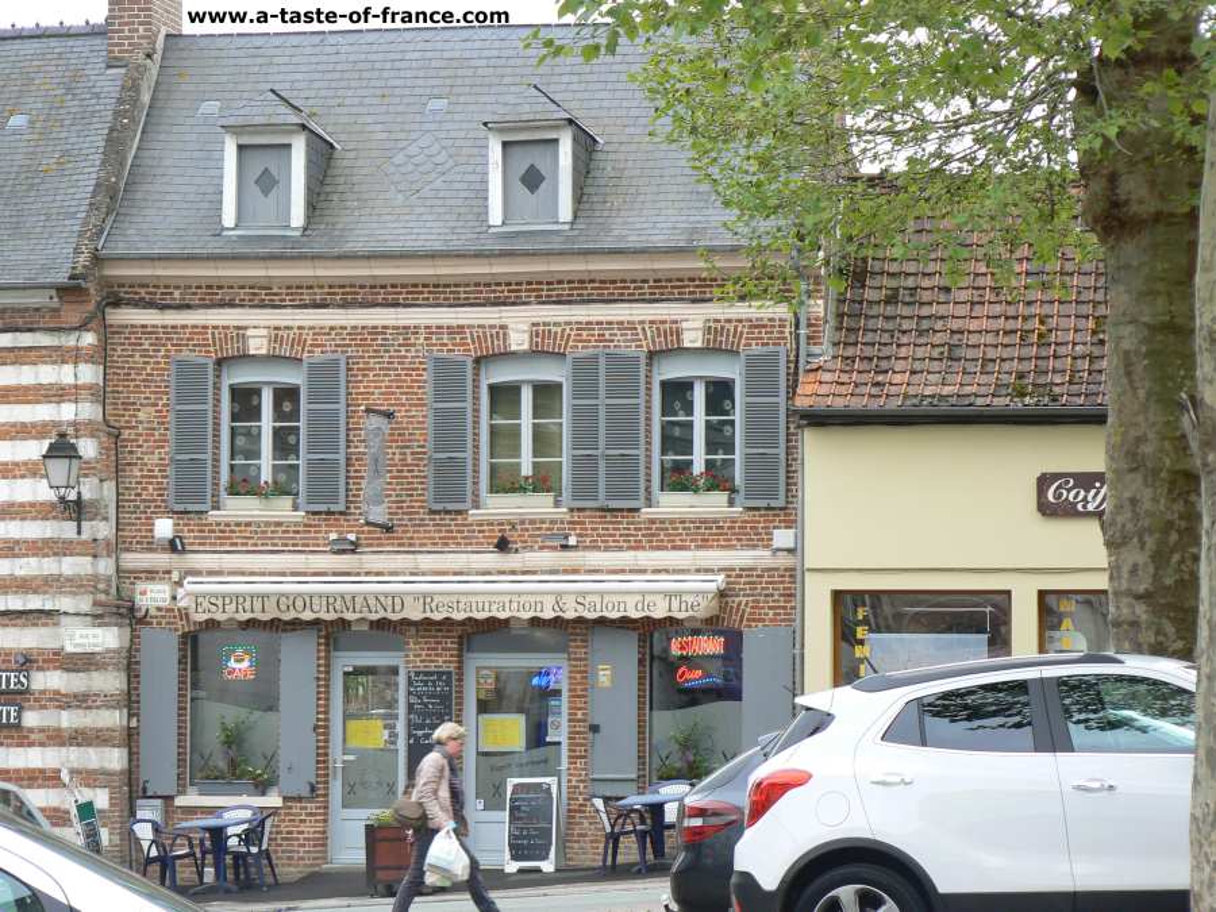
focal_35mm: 127
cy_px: 456
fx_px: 4461
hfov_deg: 15.5
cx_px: 608
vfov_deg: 11.7
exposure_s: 1/60
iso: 80
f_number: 4
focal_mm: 21.2
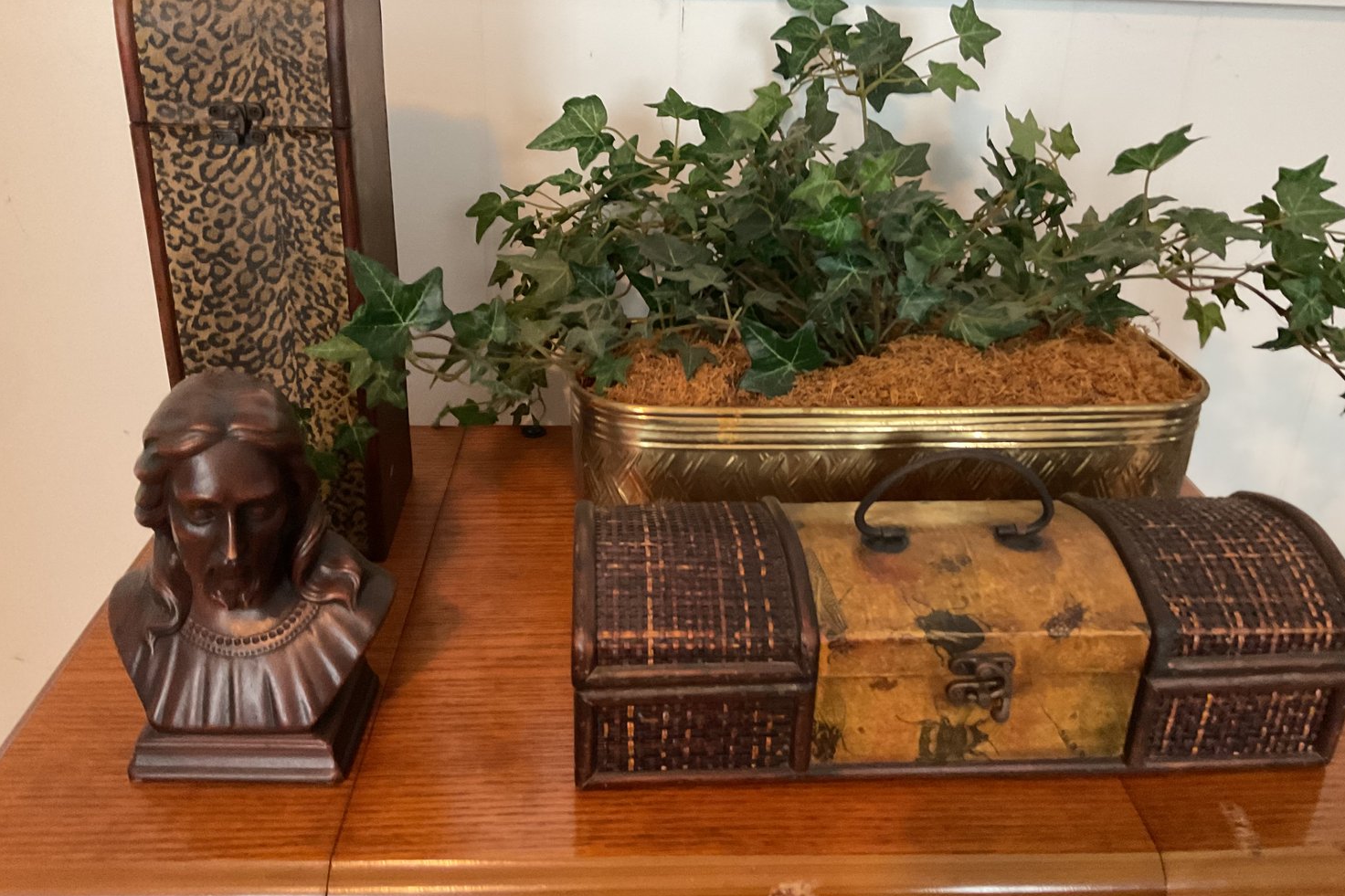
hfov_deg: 60.3
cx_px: 690
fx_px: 1158
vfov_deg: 42.3
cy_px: 429
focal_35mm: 31
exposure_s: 1/30
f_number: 1.8
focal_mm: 3
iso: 320
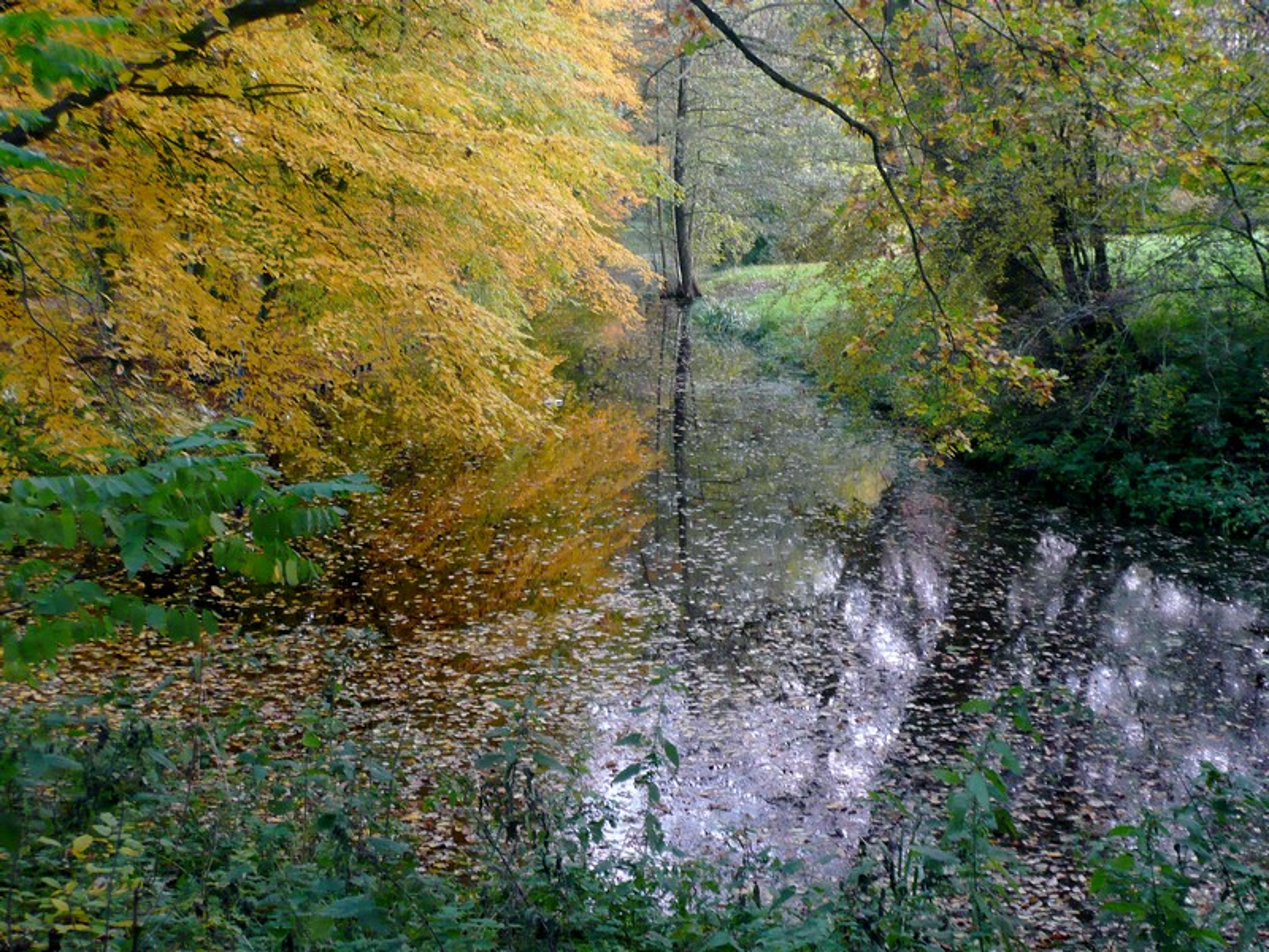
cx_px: 634
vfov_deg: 32.2
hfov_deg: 42.1
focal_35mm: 45
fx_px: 1650
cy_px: 476
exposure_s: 1/8
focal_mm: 7.3
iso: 200
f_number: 4.1
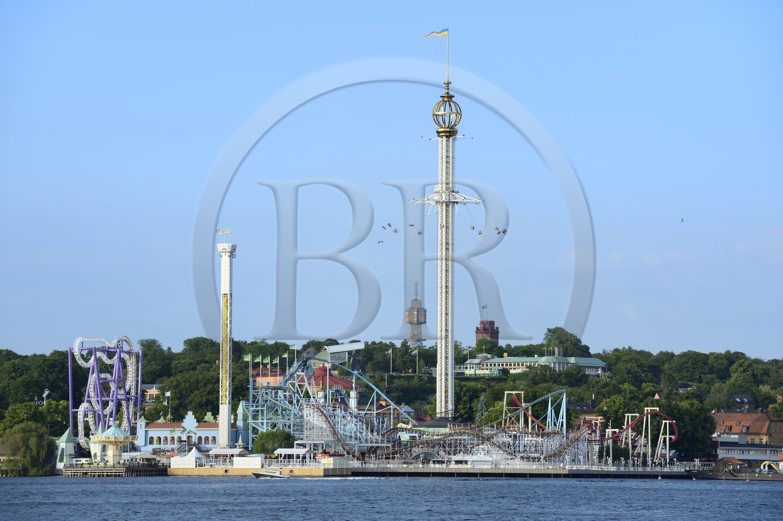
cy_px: 260
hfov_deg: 14.2
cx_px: 392
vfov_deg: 9.4
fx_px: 3151
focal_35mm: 145
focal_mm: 145
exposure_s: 1/400
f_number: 8
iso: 200
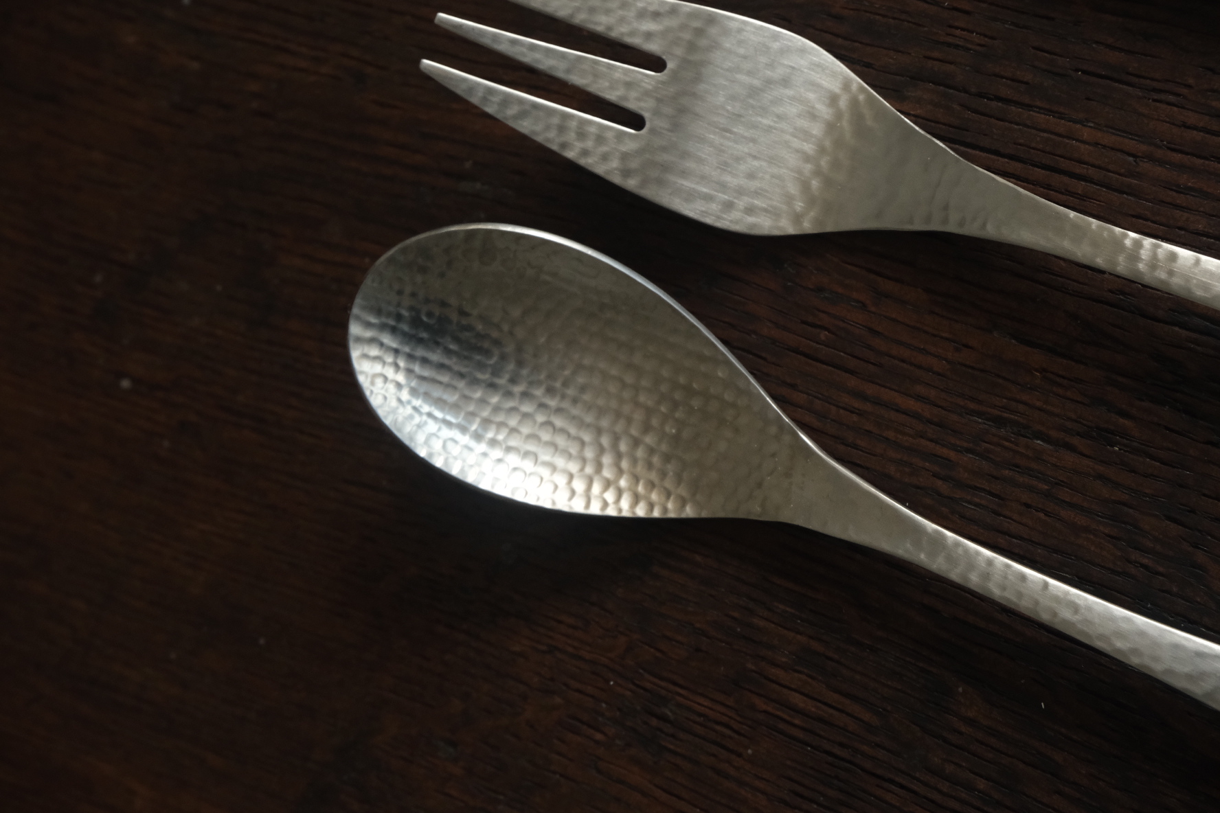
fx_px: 1898
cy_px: 406
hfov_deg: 35.6
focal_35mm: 56
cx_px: 610
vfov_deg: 24.2
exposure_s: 1/160
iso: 3200
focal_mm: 37.4
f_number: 7.1
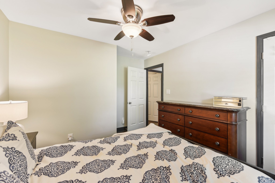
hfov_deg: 100.4
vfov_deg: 77.4
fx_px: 115
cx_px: 138
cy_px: 92
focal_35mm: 15
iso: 200
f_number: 8
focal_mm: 15
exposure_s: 1/5
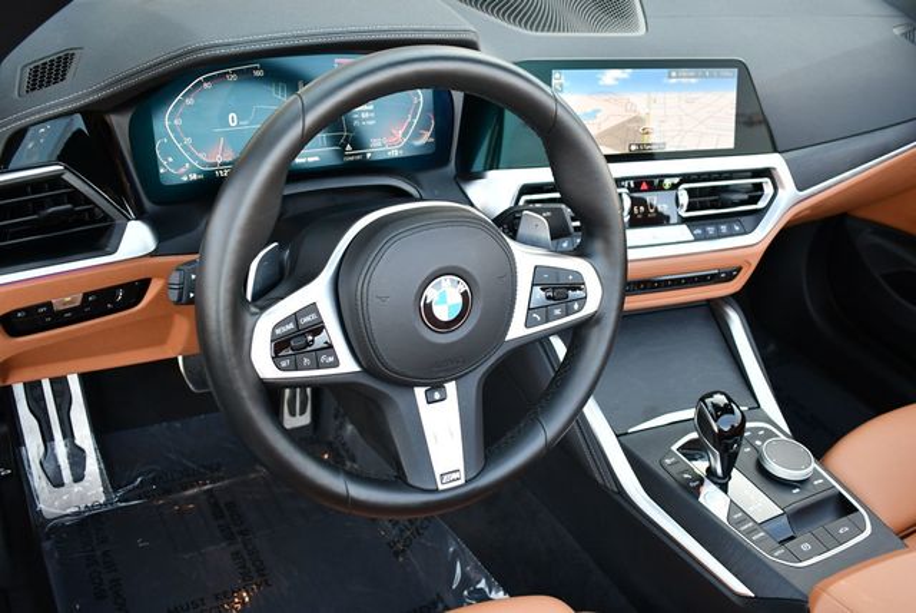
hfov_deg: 53.1
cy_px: 306
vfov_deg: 36.9
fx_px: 917
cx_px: 458
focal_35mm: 36
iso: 720
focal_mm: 18
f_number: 3.5
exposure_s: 1/250
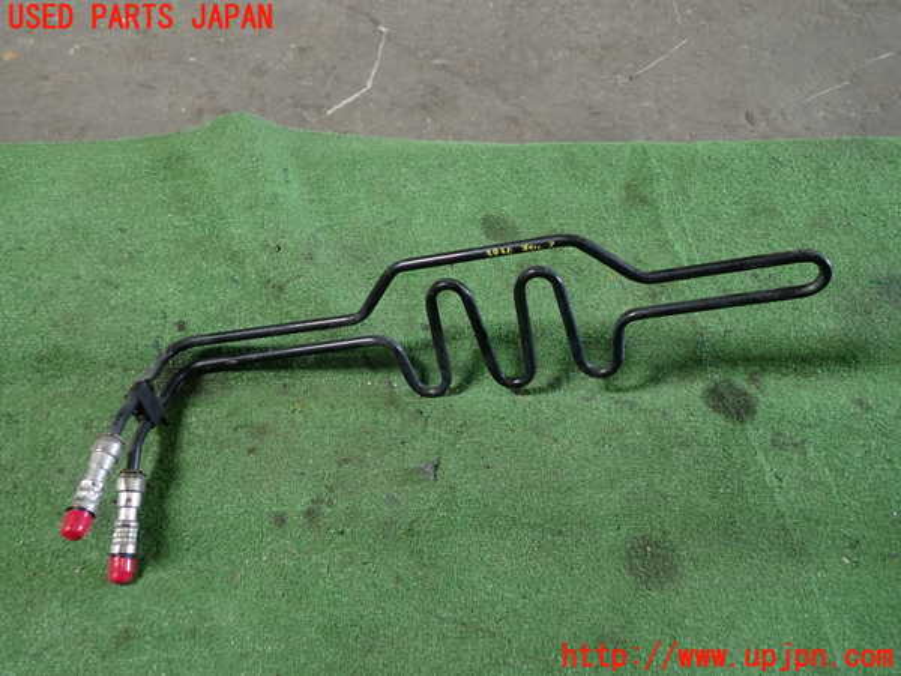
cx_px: 450
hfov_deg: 60.0
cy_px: 338
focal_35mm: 30
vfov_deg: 46.8
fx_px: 781
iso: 200
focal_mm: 5.4
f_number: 2.3
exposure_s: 1/40
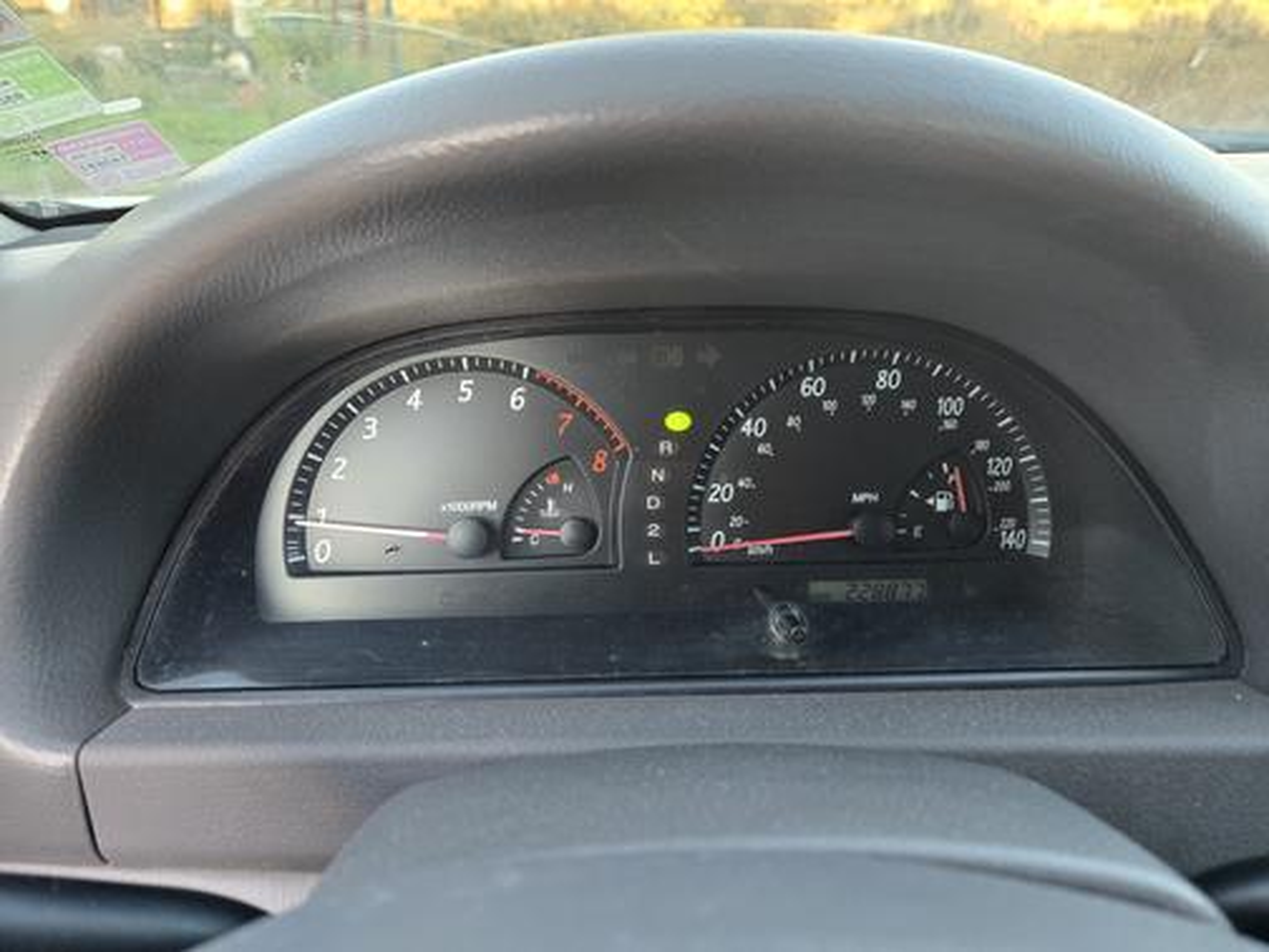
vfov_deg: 58.9
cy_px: 476
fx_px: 843
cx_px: 634
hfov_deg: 73.9
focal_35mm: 23
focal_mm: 5.4
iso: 200
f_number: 1.8
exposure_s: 1/120
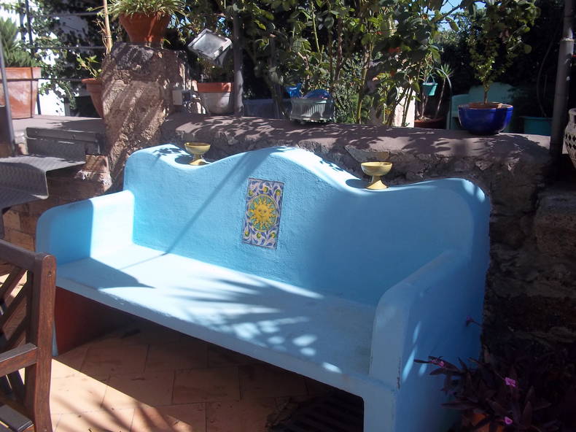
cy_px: 216
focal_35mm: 36
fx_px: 599
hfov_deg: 51.4
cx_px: 288
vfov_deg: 39.6
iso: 80
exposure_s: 1/160
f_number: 8
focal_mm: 6.5
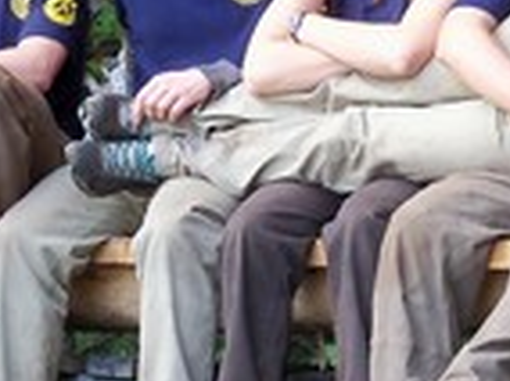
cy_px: 84
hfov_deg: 6.1
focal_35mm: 327
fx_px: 4810
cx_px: 381
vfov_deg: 4.5
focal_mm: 14.2
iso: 80
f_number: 4.1
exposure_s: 1/40
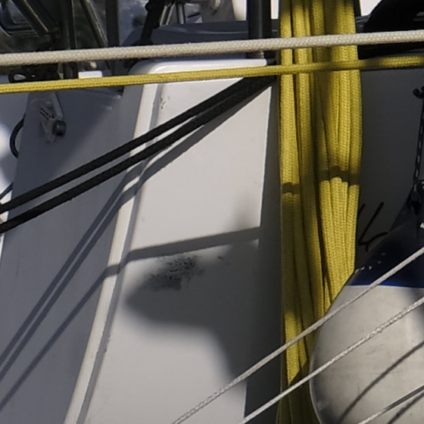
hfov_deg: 2.4
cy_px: -516
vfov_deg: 2.4
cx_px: 1935
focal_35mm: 719
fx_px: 9964
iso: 100
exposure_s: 1/400
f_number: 10
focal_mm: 52.4
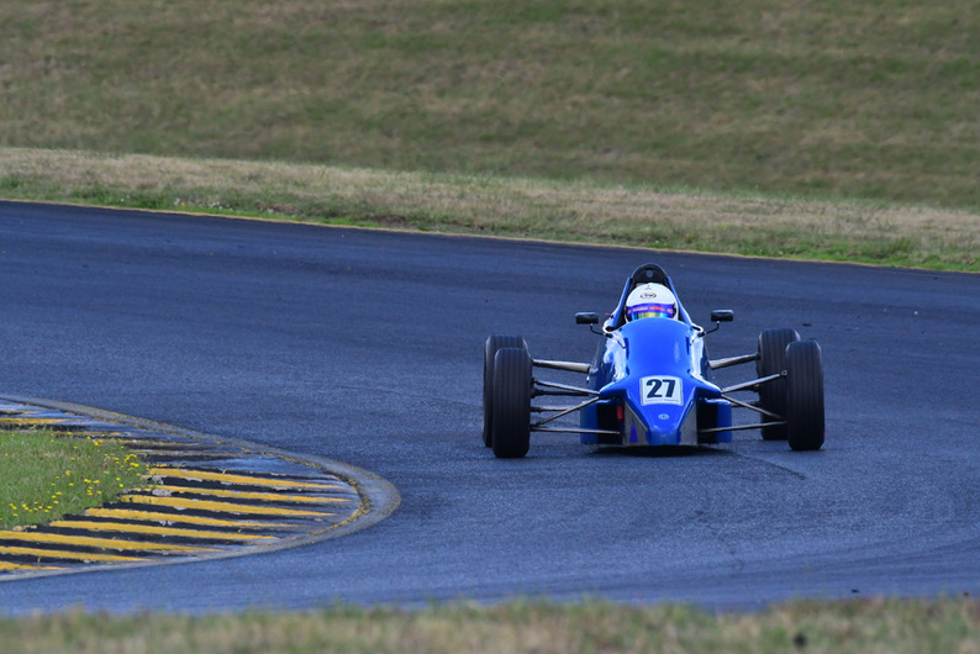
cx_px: 492
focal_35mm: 756
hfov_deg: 2.7
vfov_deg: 1.8
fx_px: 20586
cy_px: 328
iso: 1000
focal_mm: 500
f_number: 11
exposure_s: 1/640
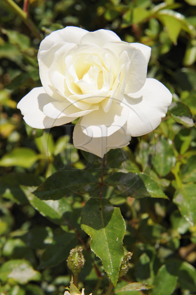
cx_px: 98
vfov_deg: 28.9
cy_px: 148
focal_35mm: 70
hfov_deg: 19.4
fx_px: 573
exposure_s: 1/125
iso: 200
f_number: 18
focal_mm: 70
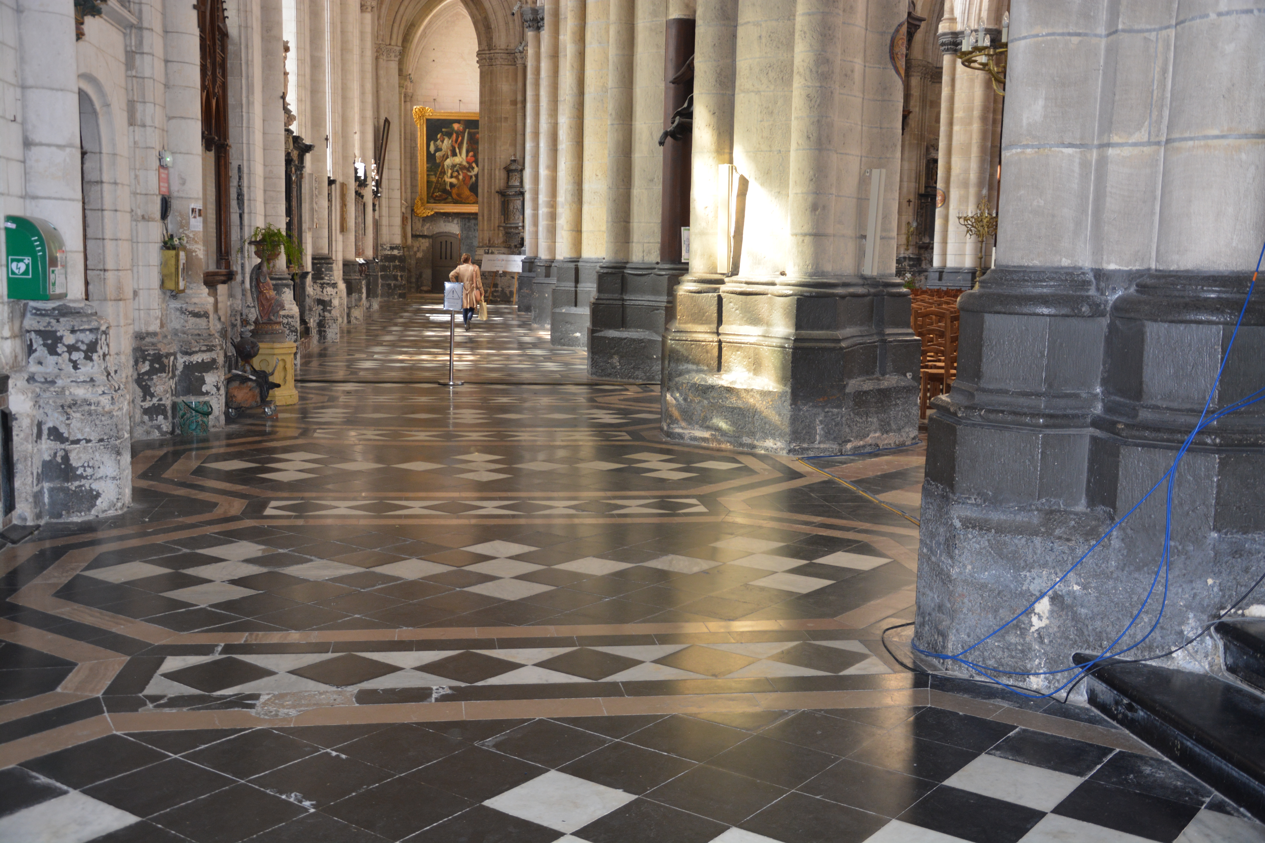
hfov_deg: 51.3
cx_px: 632
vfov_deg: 35.5
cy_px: 422
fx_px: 1318
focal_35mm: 38
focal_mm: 25
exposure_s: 1/60
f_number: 4
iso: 500
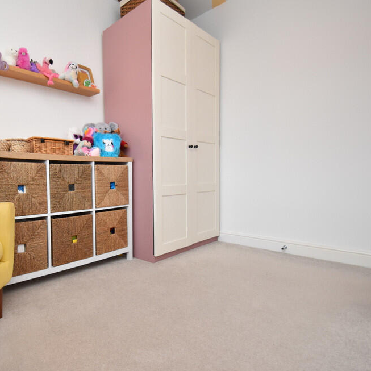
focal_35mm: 20
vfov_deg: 74.8
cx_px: 126
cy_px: 180
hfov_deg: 72.8
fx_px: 243
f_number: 4
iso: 800
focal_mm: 10
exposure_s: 1/125
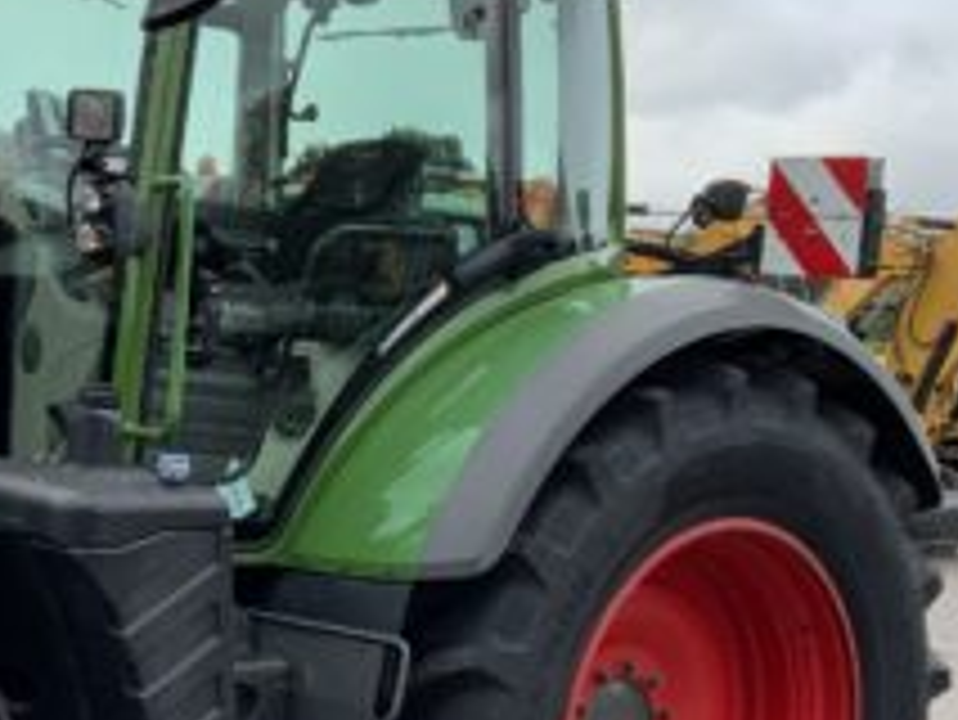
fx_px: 2409
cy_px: 590
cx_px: 103
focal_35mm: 87
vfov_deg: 16.8
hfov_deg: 22.0
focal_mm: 3
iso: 16
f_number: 1.8
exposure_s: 1/568
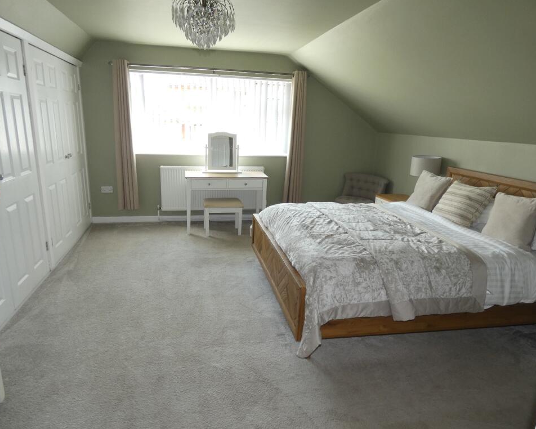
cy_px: 213
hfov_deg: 77.5
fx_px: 333
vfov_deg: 65.5
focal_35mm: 21
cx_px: 253
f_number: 2.8
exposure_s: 1/60
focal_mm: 3.6
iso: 125
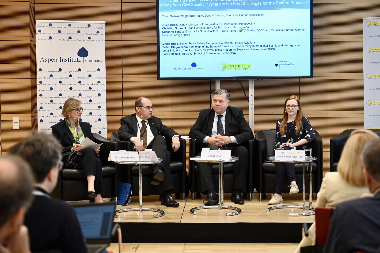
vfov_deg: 19.5
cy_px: 126
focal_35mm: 70
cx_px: 190
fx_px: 739
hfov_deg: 28.8
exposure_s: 1/320
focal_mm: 70
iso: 1000
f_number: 2.8
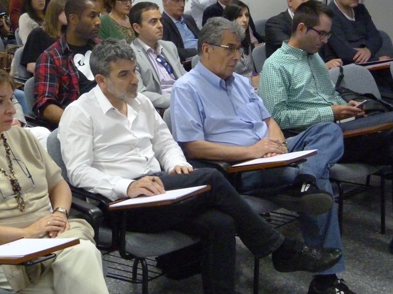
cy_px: 101
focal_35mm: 69
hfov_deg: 28.1
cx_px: 153
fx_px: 783
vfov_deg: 21.2
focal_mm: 8.5
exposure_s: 1/40
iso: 800
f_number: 3.2
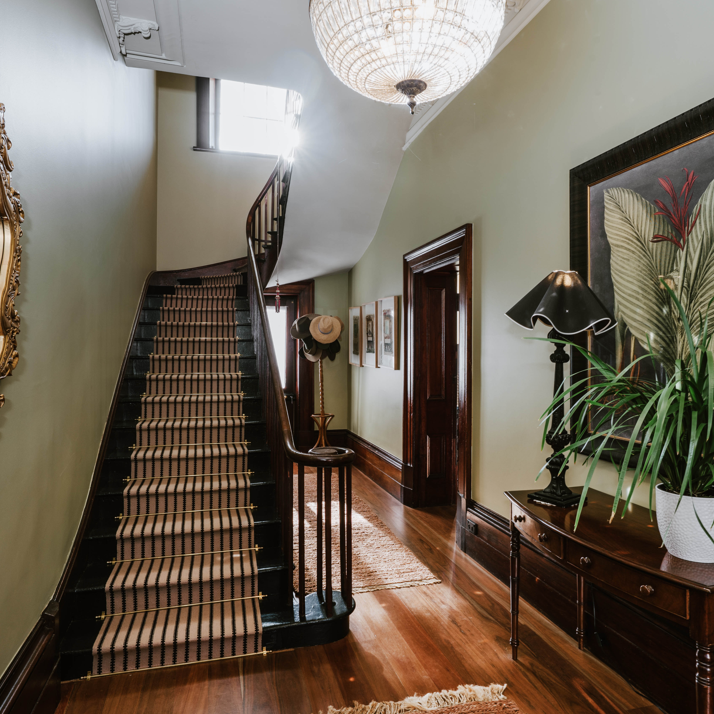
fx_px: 552
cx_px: 368
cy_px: 358
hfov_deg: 65.8
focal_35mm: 24
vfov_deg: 65.8
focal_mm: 18.5
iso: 100
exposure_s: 1/5
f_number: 11
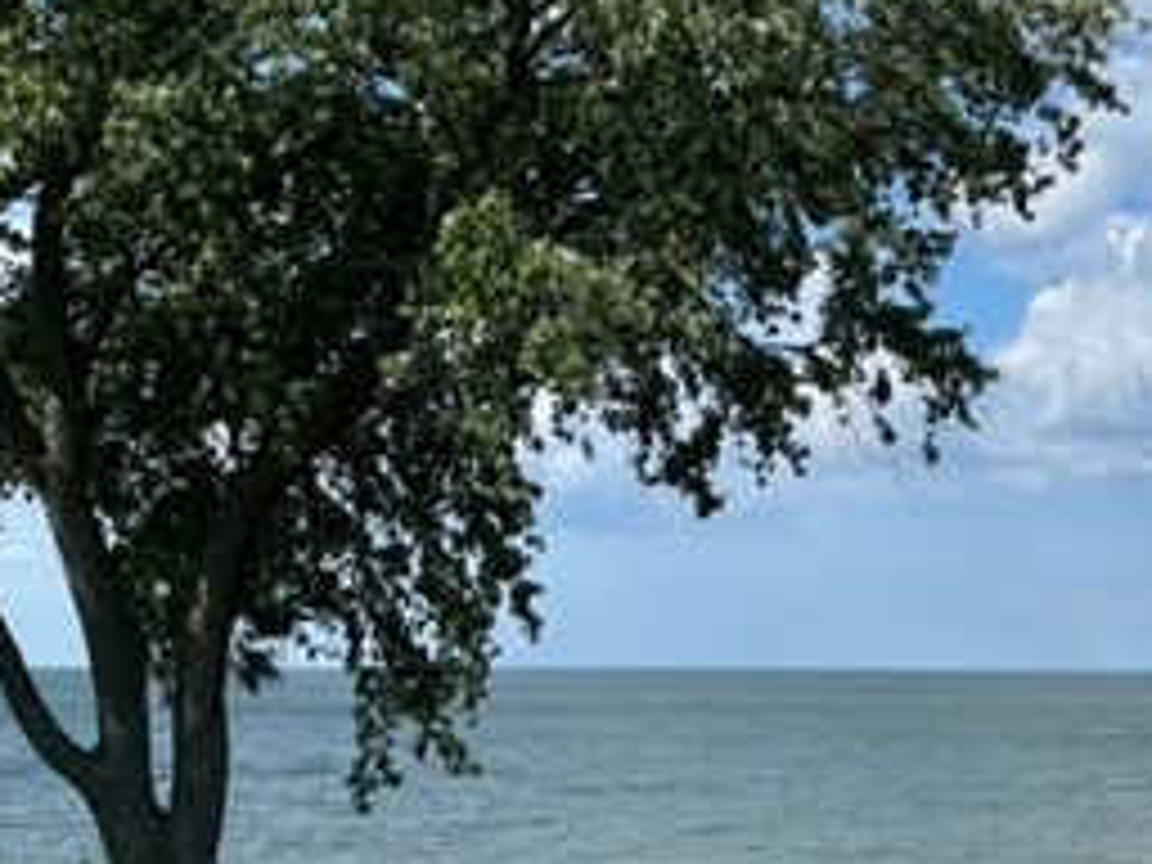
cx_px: 1395
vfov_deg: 22.2
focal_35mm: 65
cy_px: 734
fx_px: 2163
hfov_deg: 26.4
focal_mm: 5.1
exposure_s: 1/4854
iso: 50
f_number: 1.6
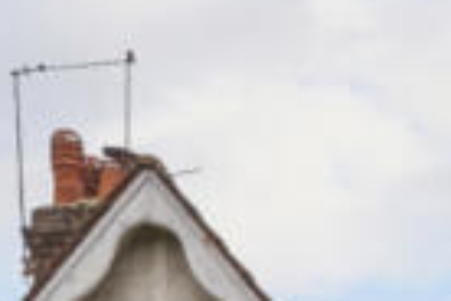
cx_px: 742
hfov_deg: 13.1
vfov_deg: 8.1
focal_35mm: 145
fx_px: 1813
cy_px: 911
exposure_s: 1/100
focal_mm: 19.5
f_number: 8
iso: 200
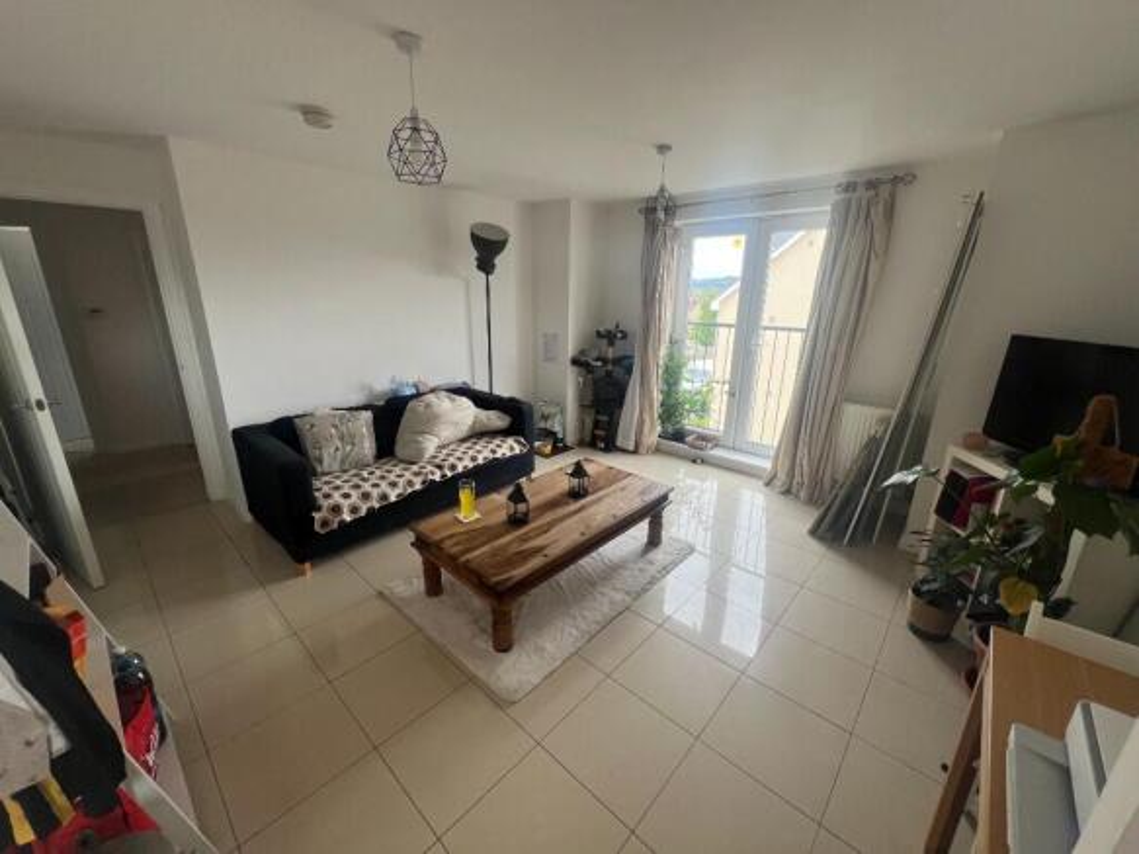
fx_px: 428
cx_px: 570
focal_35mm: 13
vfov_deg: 89.9
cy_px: 427
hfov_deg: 106.2
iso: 50
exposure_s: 1/99
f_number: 1.8
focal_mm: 1.57
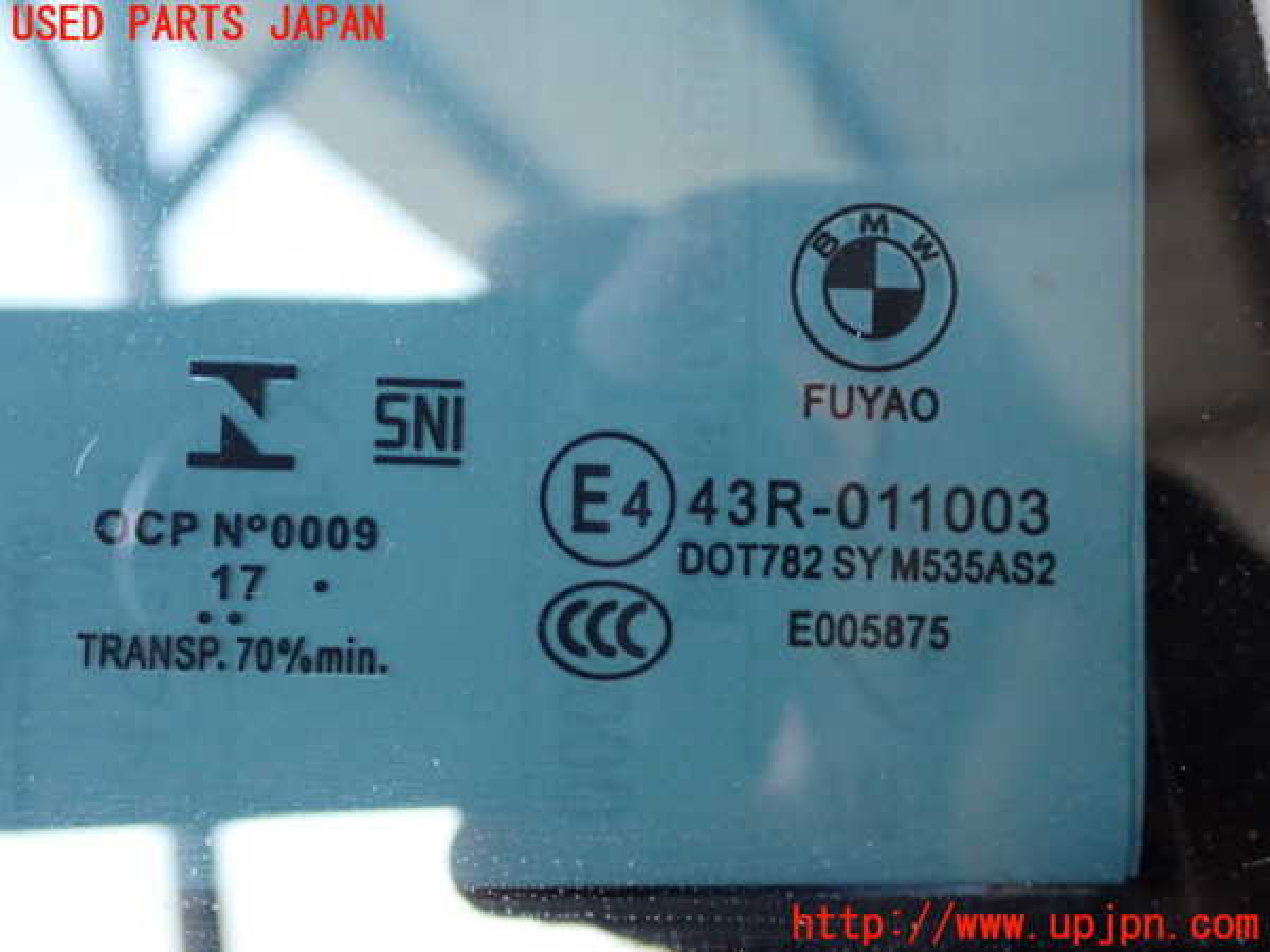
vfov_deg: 21.9
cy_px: 476
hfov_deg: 29.0
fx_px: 2458
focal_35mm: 67
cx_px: 635
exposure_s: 1/100
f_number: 3.8
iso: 800
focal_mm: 11.88
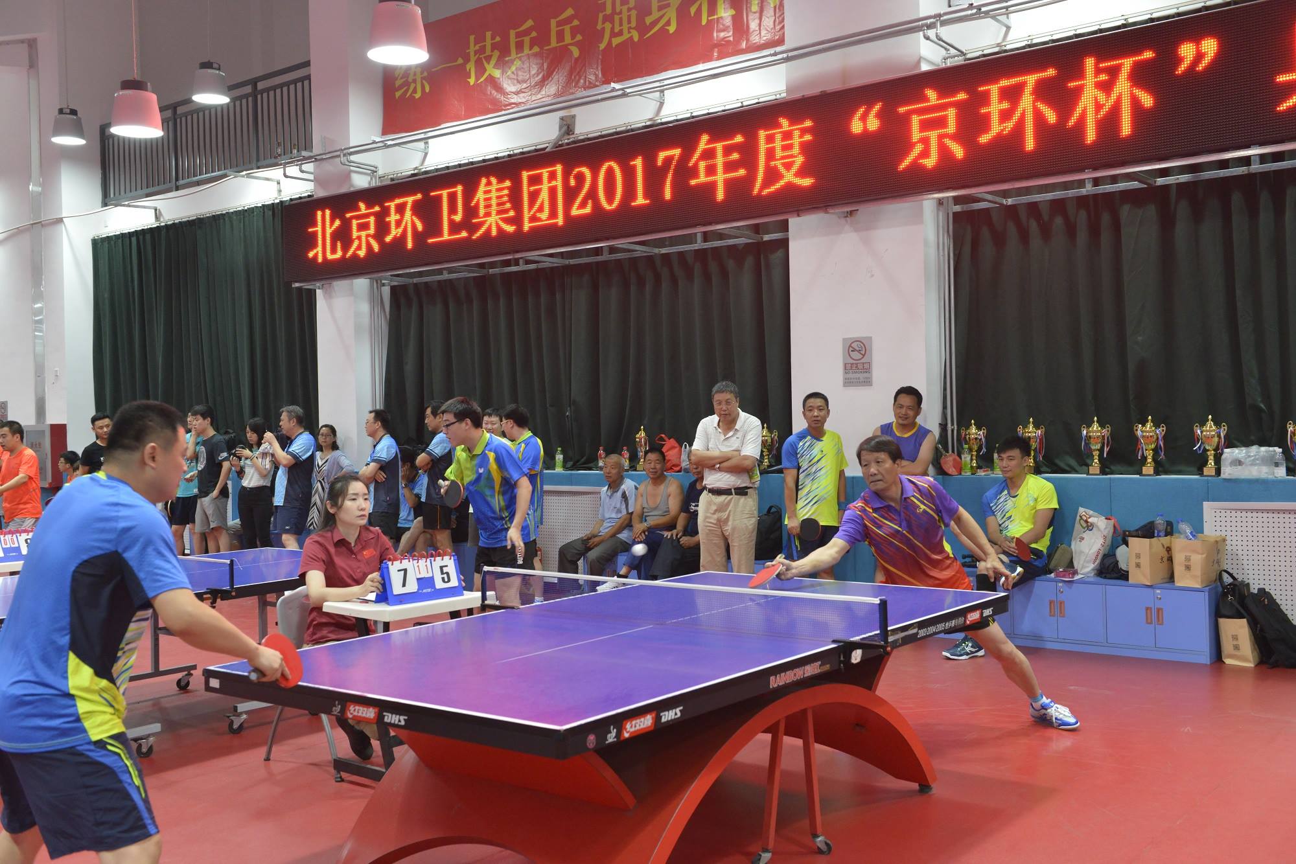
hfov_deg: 54.4
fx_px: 1260
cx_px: 648
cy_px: 432
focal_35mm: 35
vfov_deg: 37.9
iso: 4000
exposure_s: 1/160
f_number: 6.3
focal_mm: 35
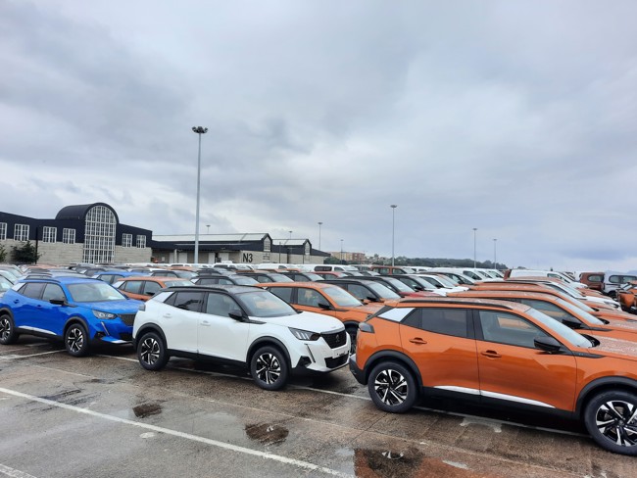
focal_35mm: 25
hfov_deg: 69.4
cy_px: 239
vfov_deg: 54.9
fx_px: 460
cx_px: 318
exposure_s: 1/823
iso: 32
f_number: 2
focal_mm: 4.6
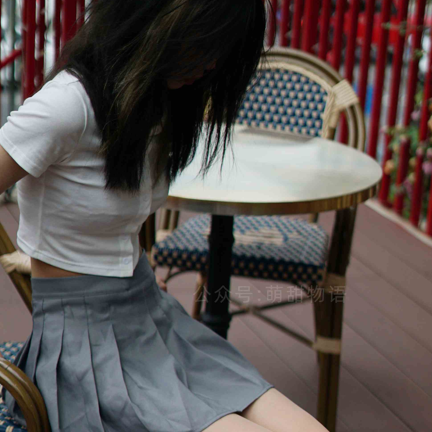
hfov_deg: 18.7
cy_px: 399
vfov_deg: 18.3
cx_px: 269
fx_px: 1313
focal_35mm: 93
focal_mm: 50
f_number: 1.8
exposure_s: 1/8000
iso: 200
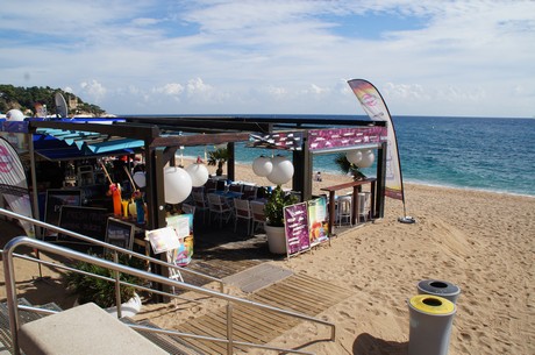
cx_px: 268
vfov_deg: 47.8
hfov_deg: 67.5
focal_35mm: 27
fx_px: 401
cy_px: 178
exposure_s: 1/200
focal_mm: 18
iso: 100
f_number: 11
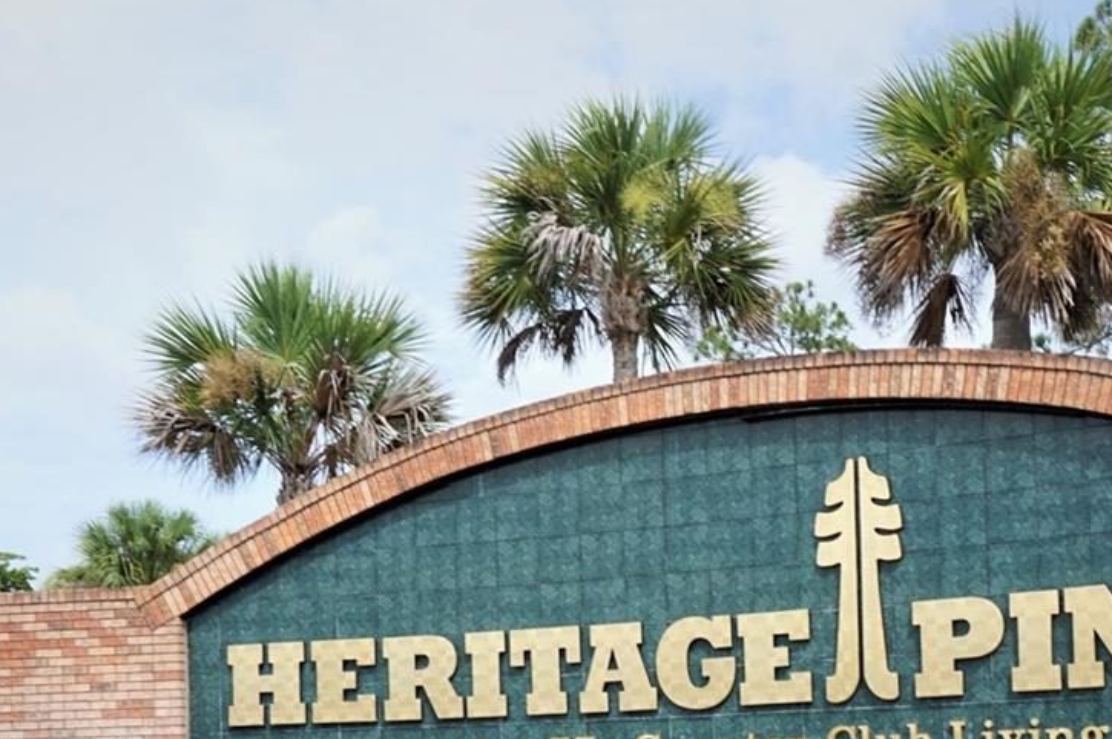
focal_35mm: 53
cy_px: 710
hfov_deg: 37.3
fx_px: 1636
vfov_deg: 24.5
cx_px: 698
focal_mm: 16
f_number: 13
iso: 100
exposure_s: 1/80
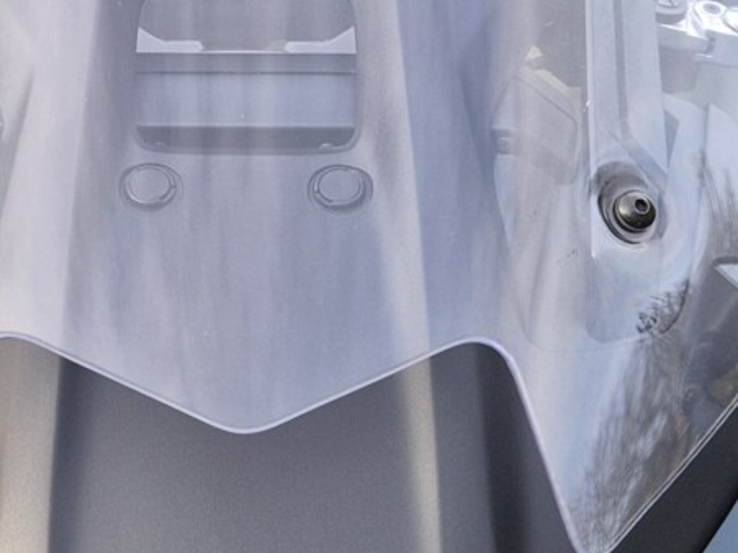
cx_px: 218
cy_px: 134
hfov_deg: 19.2
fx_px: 2174
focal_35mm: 102
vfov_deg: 14.4
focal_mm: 5.4
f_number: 1.8
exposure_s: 1/180
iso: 64
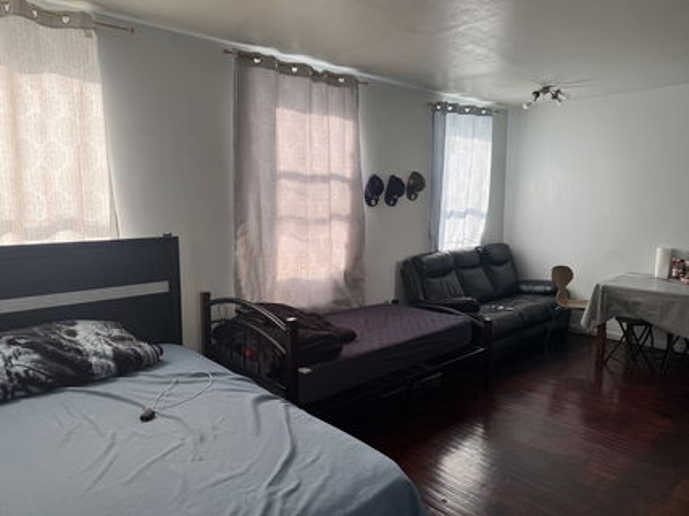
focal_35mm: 24
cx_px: 344
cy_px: 258
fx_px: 478
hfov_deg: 71.6
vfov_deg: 56.8
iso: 64
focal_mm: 6.76
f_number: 1.78
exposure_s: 1/228
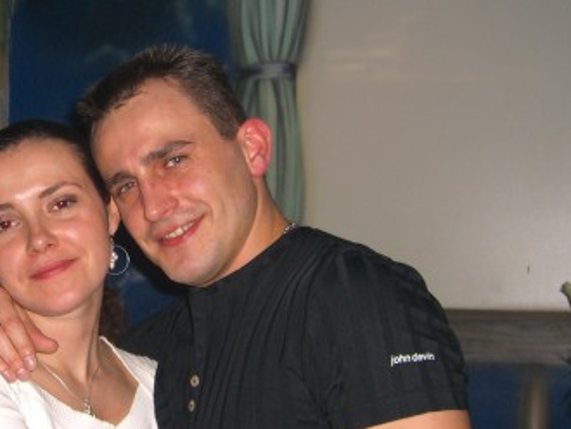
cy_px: 270
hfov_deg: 27.6
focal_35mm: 69
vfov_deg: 21.3
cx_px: 112
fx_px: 1139
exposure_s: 1/60
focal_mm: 7.9
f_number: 2.8
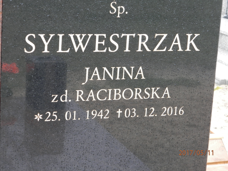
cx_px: 114
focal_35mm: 106
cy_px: 86
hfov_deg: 18.5
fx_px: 698
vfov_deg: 14.0
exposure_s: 1/30
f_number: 4.5
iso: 200
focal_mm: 19
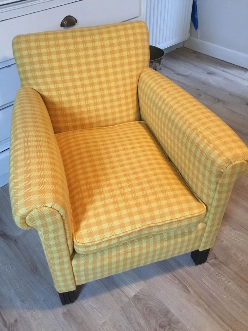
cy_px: 166
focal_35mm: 31
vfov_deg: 58.4
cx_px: 124
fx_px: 296
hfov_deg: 45.4
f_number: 2.4
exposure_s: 1/25
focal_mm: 3.3
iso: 250
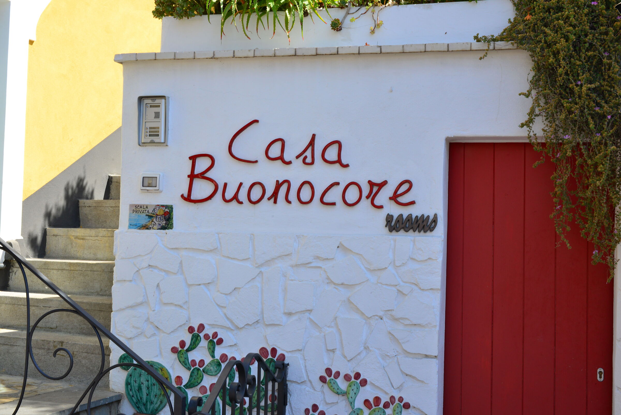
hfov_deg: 39.6
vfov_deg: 27.0
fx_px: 863
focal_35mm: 50
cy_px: 208
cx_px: 310
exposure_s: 1/100
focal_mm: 50
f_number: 16
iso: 500
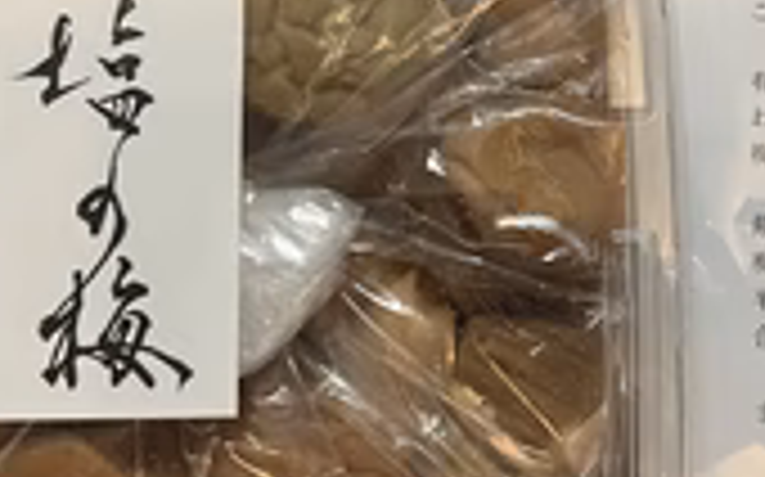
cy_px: 140
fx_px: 1354
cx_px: 554
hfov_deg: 31.1
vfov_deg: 19.9
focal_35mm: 65
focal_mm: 5.1
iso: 80
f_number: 1.6
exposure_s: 1/50
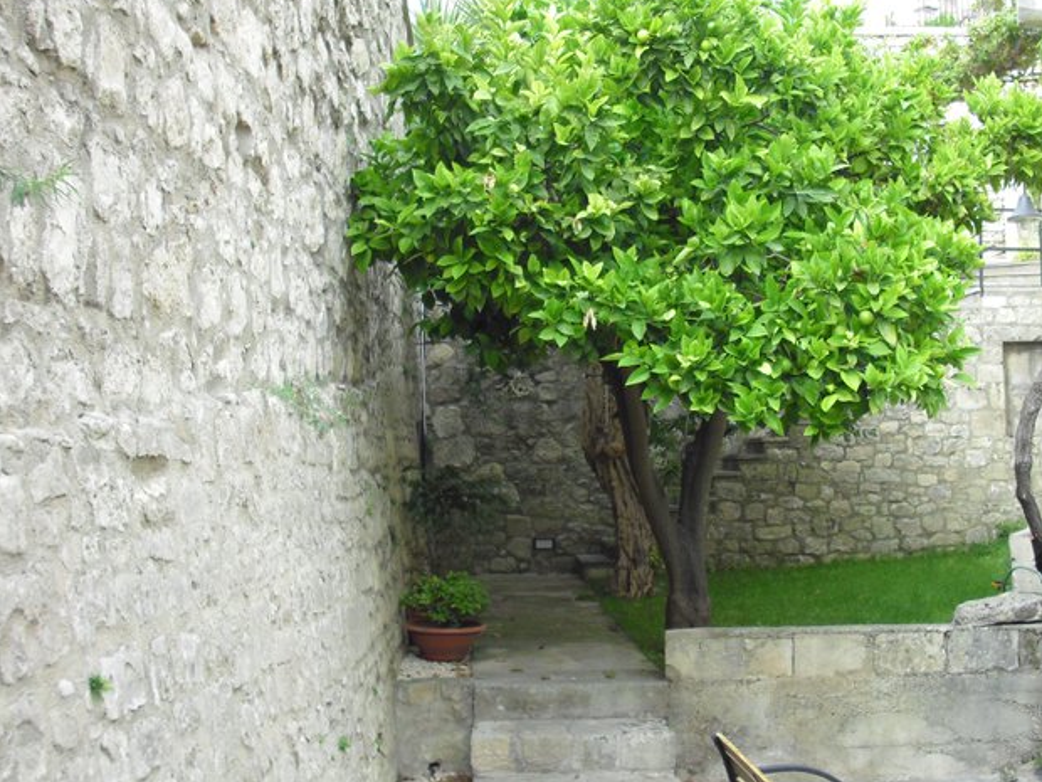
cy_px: 375
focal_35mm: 49
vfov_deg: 29.7
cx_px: 615
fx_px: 1475
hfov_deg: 38.8
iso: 100
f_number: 2.8
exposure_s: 1/320
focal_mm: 6.2
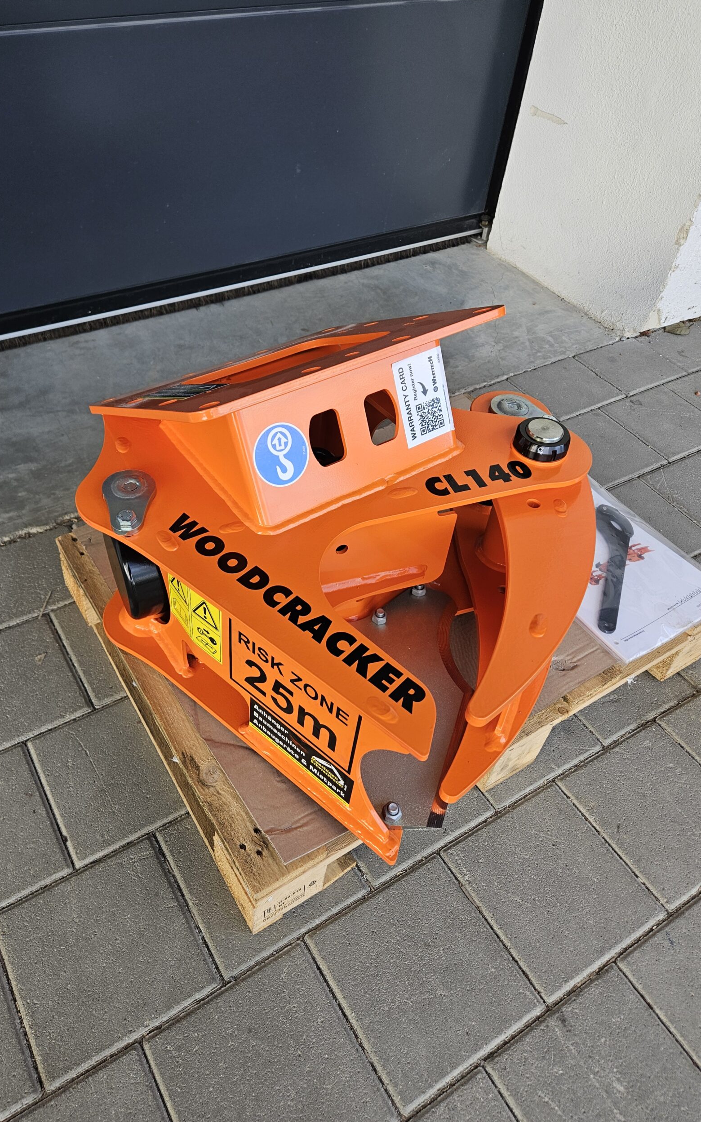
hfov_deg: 49.1
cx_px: 306
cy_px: 572
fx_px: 764
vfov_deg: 72.5
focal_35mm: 25
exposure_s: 1/180
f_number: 1.8
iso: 40
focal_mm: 5.4
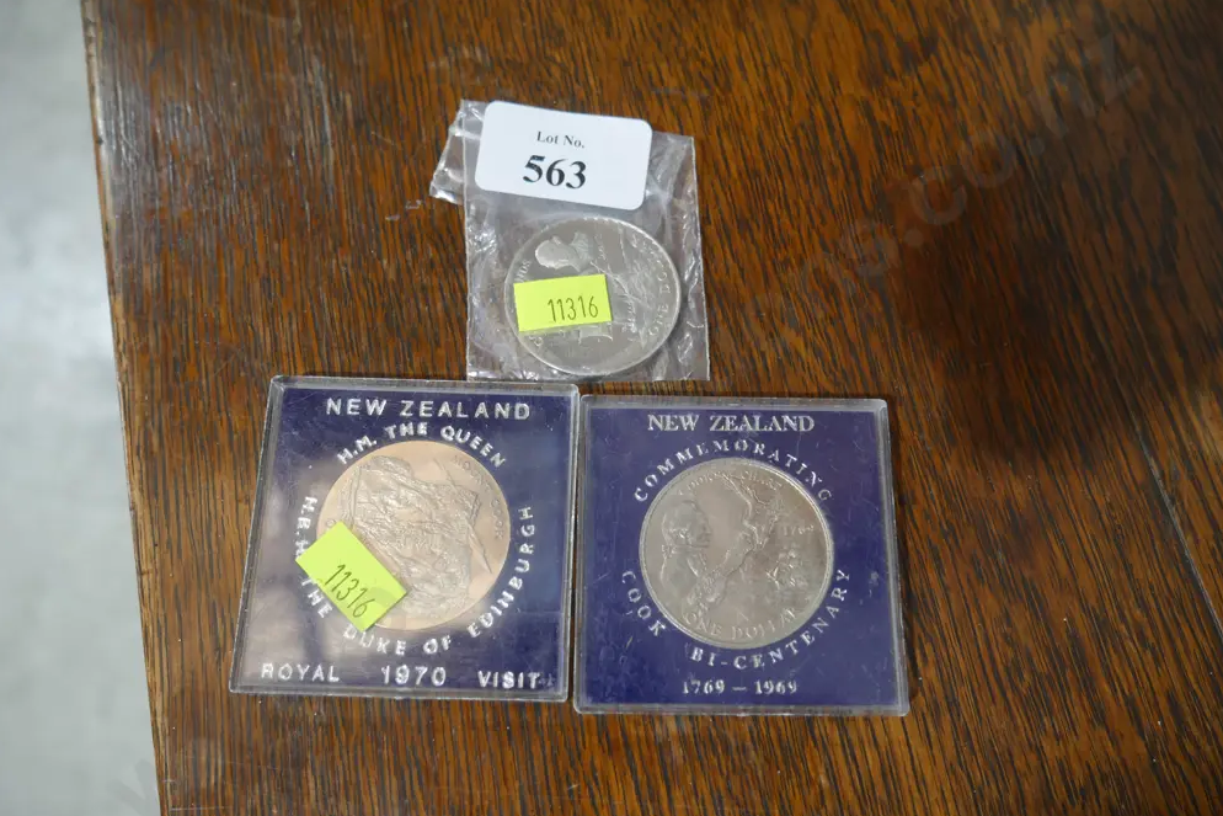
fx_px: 1019
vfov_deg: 43.6
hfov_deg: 61.9
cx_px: 623
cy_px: 431
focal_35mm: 30
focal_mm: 14
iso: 320
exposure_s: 1/60
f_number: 3.5
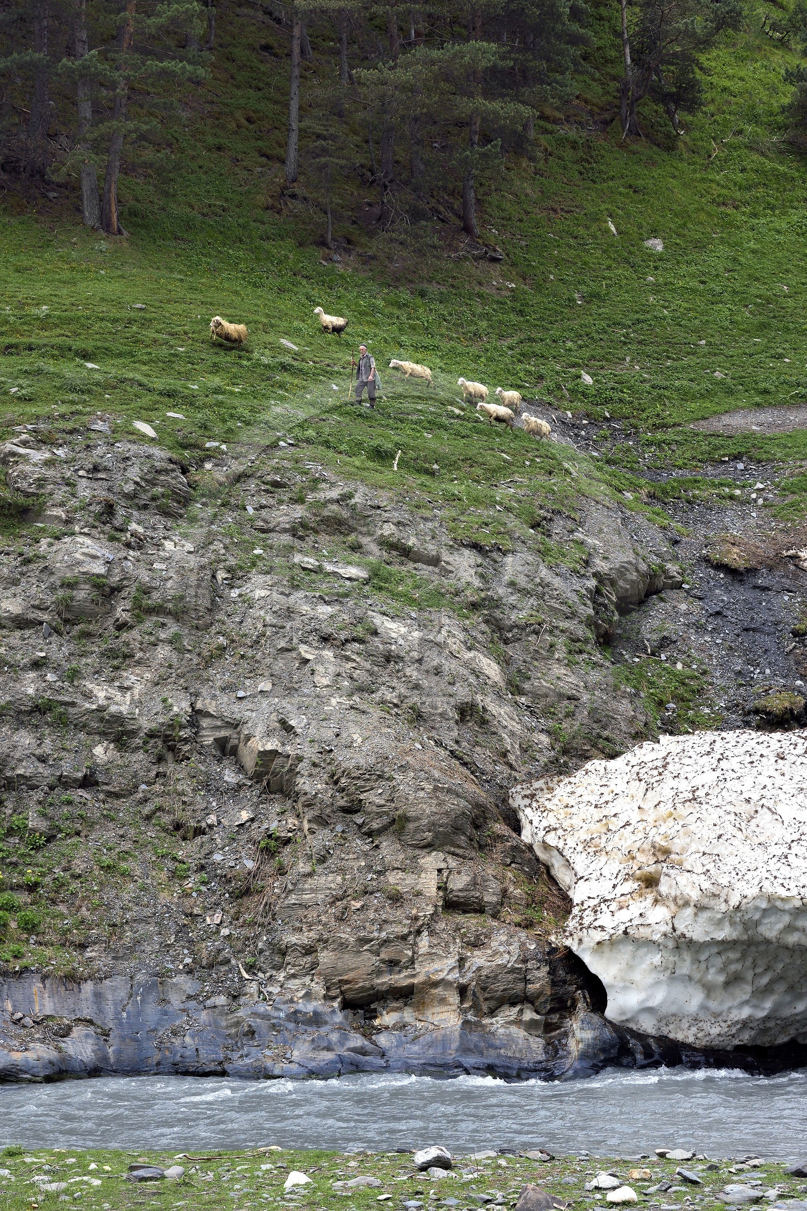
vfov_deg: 20.4
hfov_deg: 13.7
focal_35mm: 100
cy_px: 606
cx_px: 404
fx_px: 3365
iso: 320
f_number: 7.1
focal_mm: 100
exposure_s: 1/400
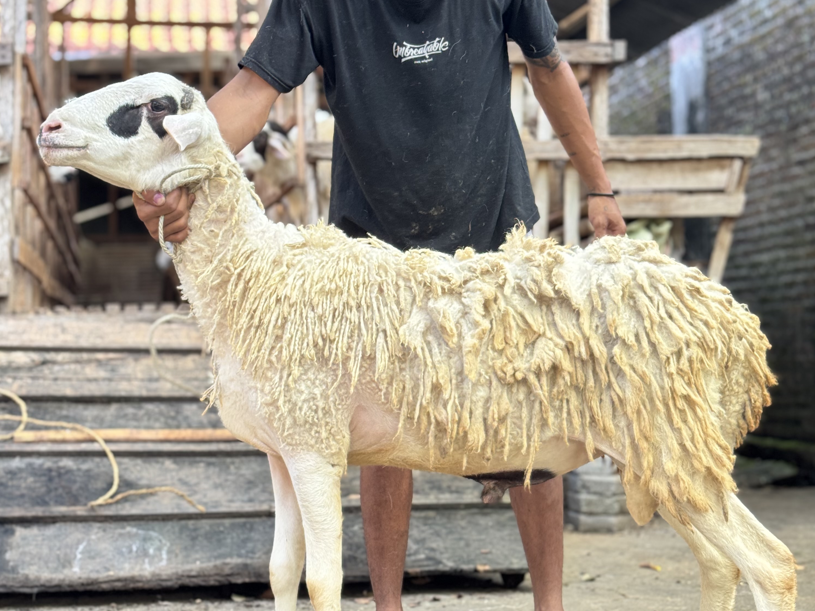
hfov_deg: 29.8
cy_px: 261
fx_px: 1530
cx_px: 404
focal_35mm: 65
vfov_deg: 22.6
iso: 100
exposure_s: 1/69
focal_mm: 6.76
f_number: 1.78
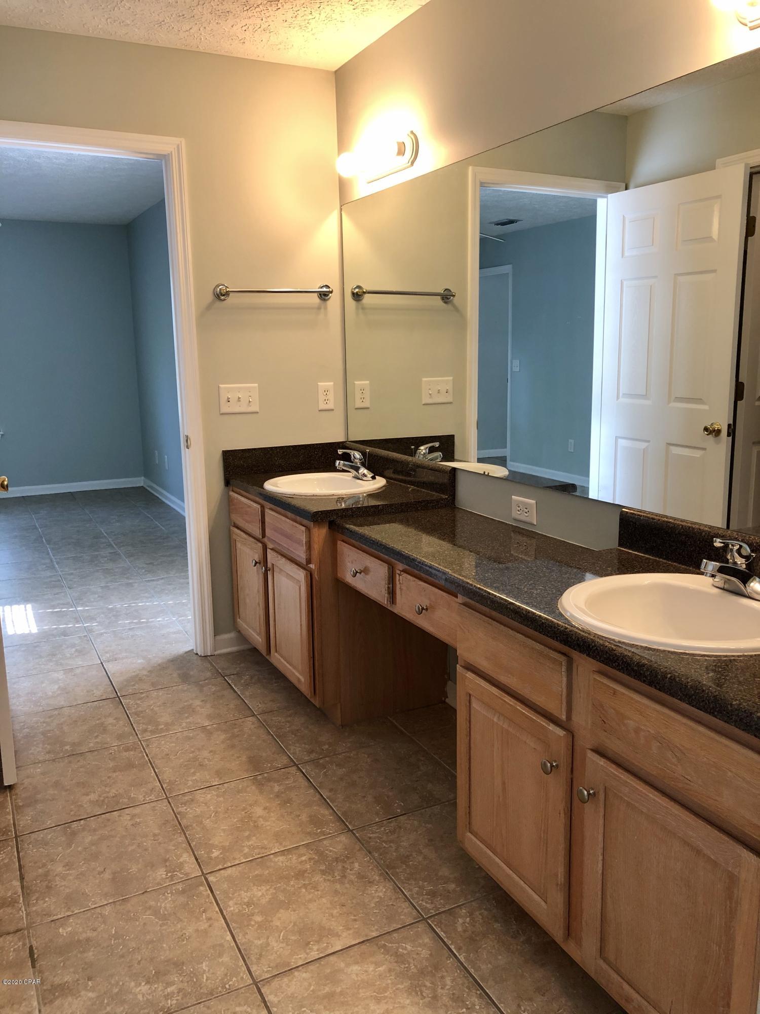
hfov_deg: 49.7
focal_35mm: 28
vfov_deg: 63.4
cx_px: 380
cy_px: 507
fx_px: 820
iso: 32
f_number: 1.8
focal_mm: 4
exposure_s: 1/30
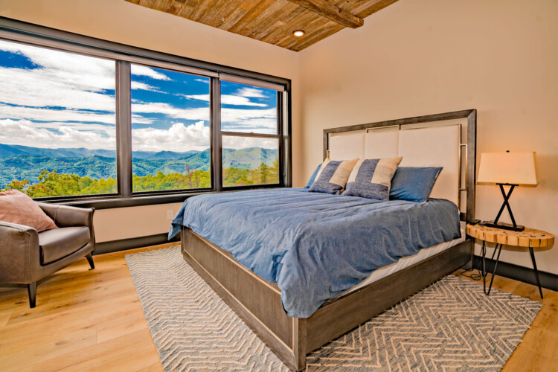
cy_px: 186
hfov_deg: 96.7
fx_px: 248
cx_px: 279
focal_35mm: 16
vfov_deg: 73.7
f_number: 6.3
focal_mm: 16
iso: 160
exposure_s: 1/200
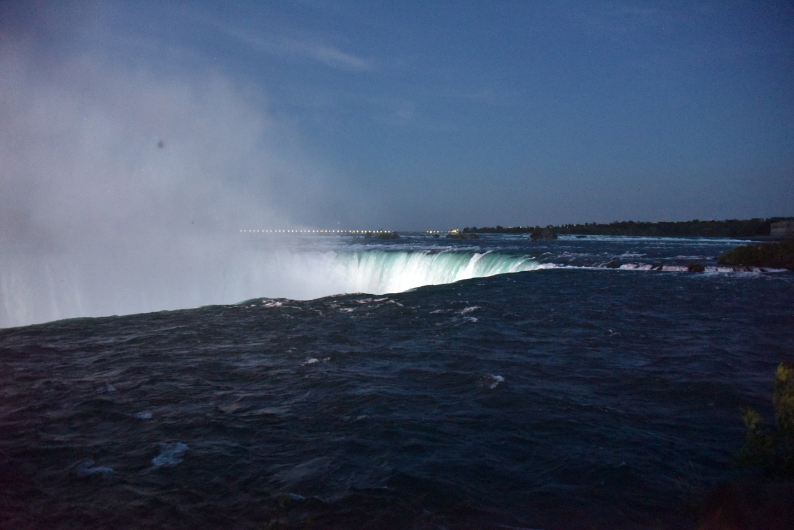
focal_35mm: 28
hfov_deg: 65.5
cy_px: 265
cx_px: 397
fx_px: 618
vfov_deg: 46.4
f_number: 3.5
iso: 12800
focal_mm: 28
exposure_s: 1/60
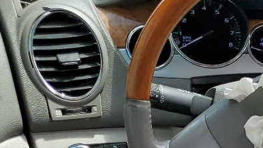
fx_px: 795
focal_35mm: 114
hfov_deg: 16.7
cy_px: 330
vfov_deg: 9.7
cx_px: 420
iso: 50
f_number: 1.5
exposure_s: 1/500
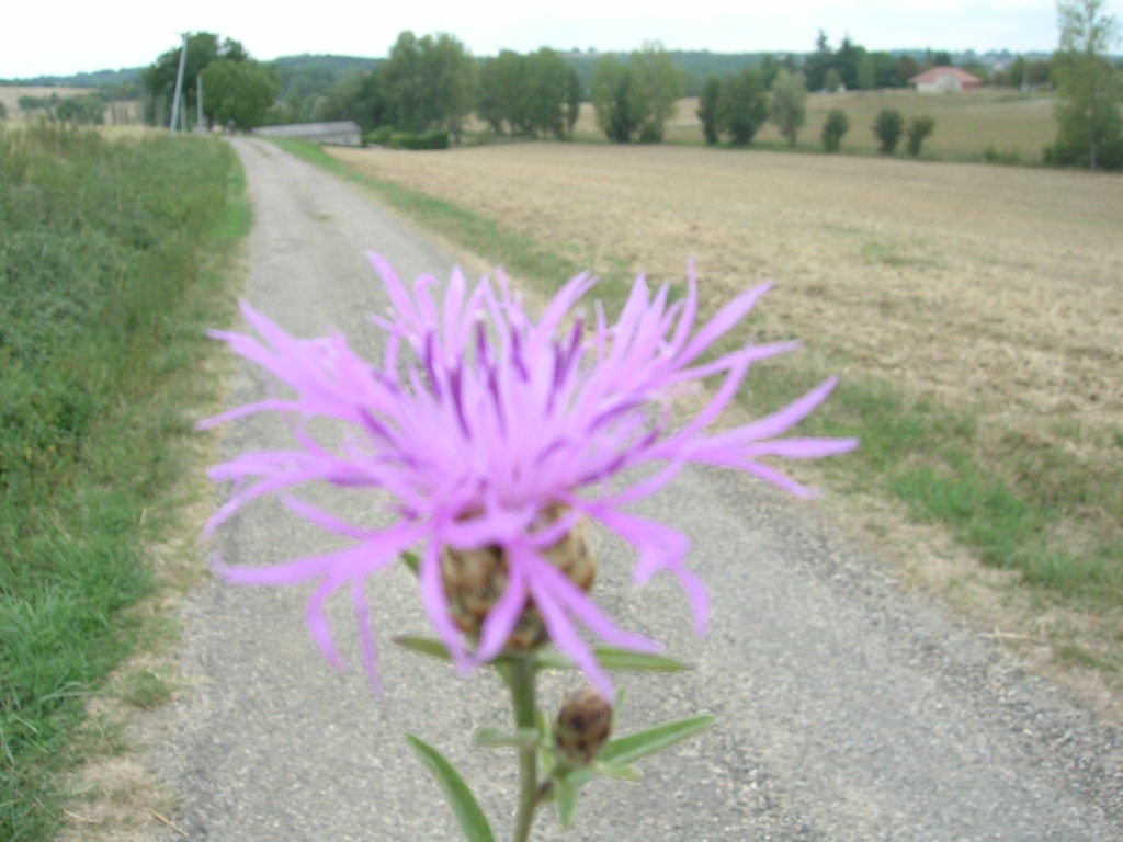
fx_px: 1135
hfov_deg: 52.6
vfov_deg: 40.7
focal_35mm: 35
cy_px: 421
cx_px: 562
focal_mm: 5.4
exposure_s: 1/198
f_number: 4.8
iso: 50
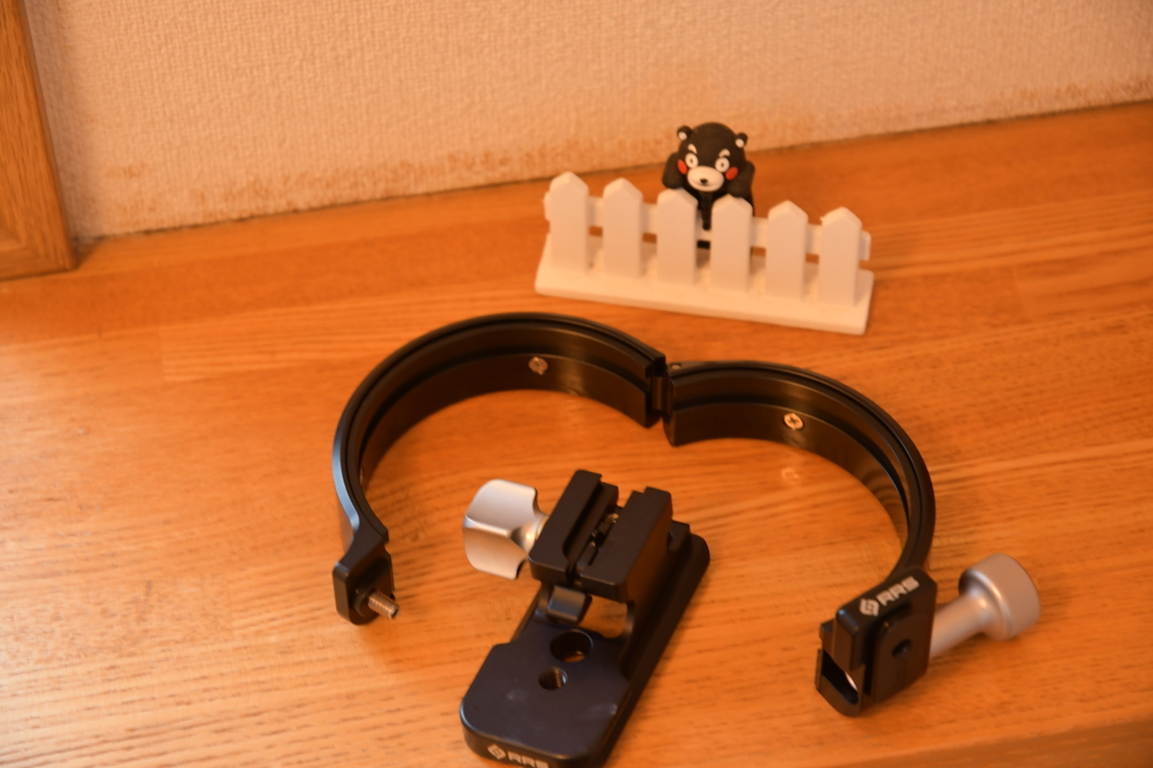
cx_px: 576
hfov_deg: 21.9
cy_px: 384
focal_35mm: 93
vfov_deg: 14.7
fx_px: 2978
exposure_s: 1/13
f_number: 5
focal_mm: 62
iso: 1000
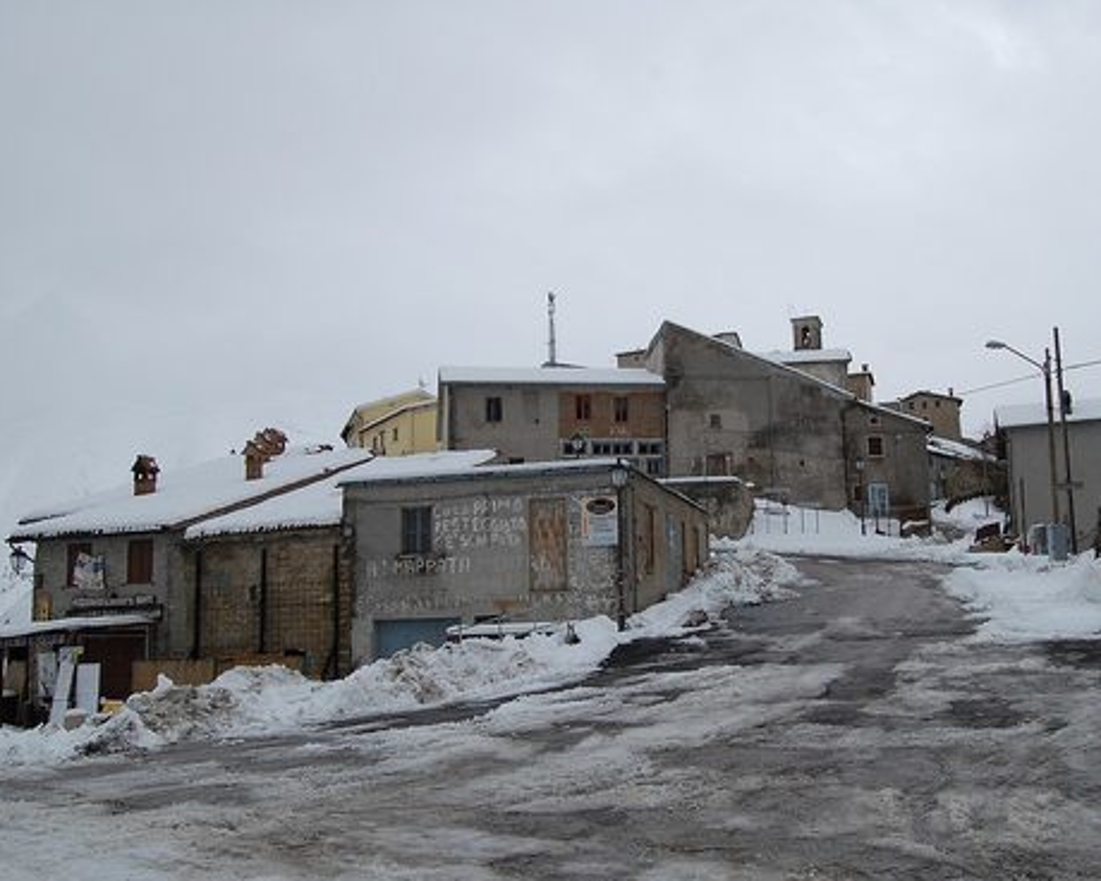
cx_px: 618
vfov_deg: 44.5
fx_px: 1075
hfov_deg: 54.1
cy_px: 474
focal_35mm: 33
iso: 200
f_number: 10
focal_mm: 18
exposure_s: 1/400
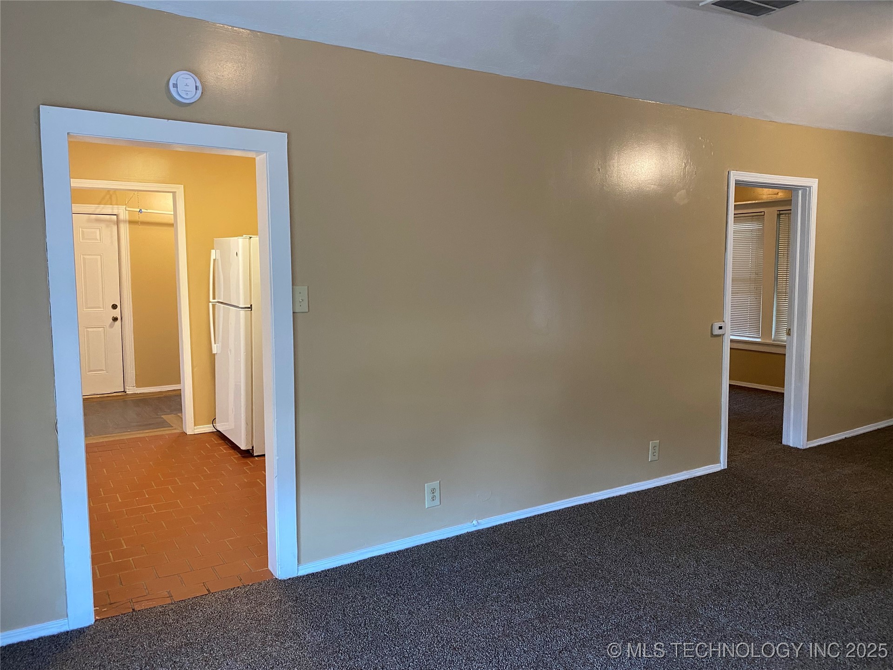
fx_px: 671
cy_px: 335
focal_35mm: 26
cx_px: 446
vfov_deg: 53.1
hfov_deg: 67.3
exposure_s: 1/60
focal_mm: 4.25
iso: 250
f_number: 1.8
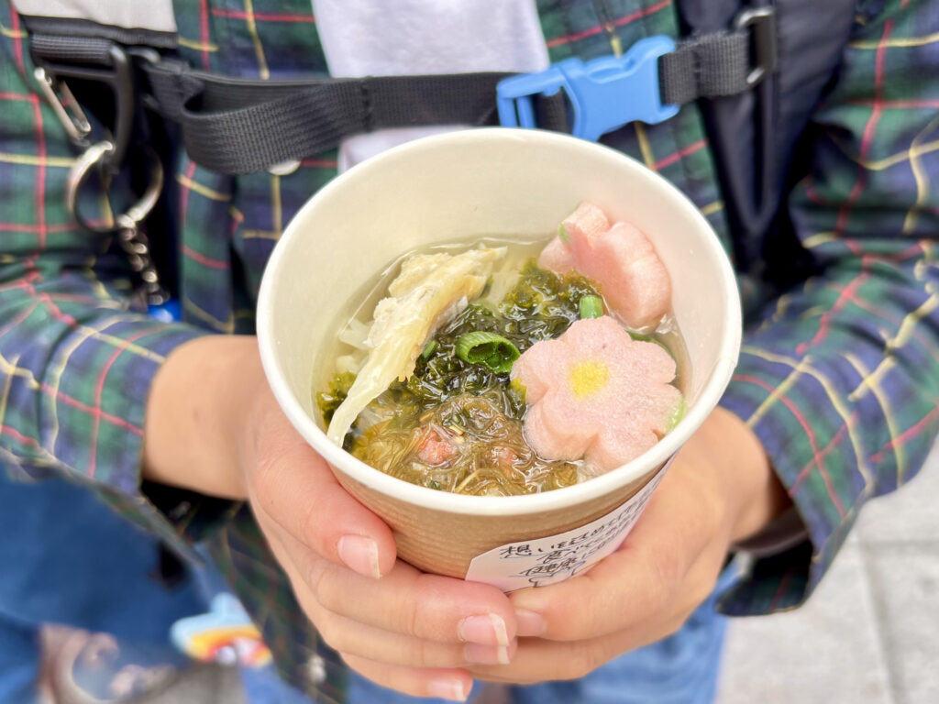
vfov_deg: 53.1
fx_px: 705
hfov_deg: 67.3
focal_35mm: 26
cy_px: 352
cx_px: 470
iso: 80
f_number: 1.6
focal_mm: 5.96
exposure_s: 1/121
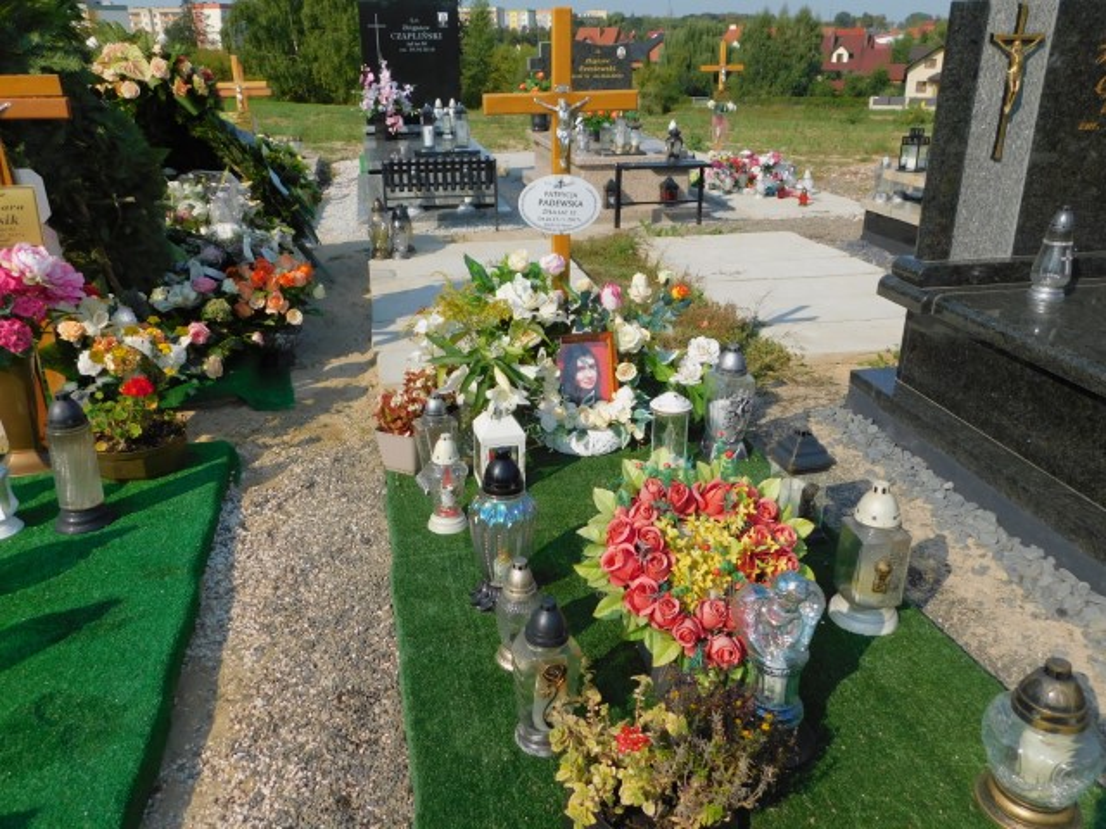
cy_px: 414
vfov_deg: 49.7
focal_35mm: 28
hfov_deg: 63.4
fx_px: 895
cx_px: 553
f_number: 6.4
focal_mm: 4.9
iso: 125
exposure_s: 1/400
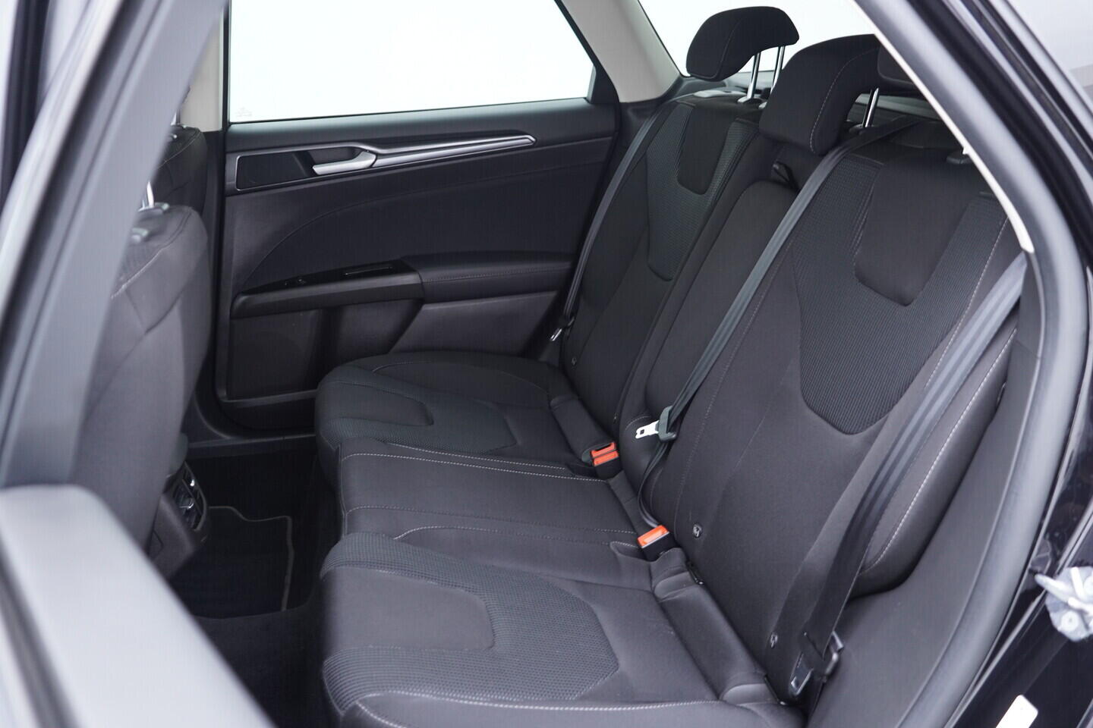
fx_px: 1093
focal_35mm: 36
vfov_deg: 36.9
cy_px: 364
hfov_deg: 53.1
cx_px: 546
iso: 640
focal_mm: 24
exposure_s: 1/40
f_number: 2.8
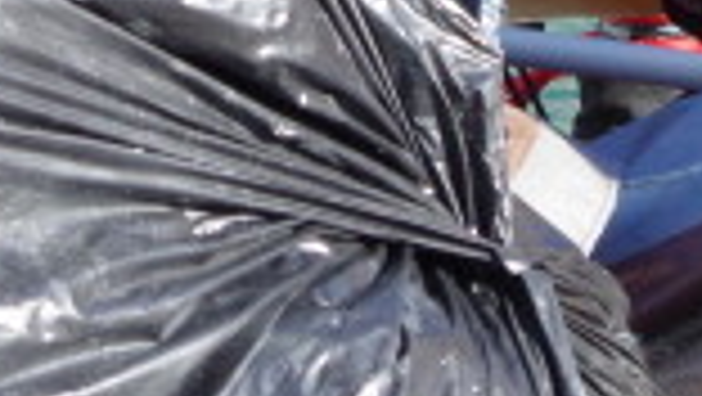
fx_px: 7283
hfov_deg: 5.3
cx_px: -1004
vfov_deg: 3.1
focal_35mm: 391
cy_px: -662
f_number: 11
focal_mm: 37.5
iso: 400
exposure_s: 1/160
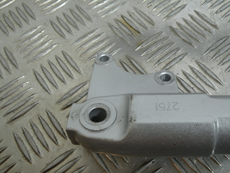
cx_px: 115
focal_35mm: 33
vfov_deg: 42.9
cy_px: 86
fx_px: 219
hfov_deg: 55.4
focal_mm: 5.8
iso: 64
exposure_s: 1/61.7
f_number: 3.5
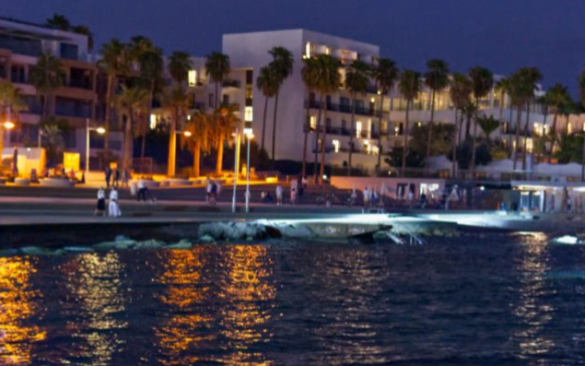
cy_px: 258
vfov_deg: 17.6
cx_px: 284
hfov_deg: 27.8
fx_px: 1180
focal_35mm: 74
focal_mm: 30
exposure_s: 1/40
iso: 6400
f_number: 2
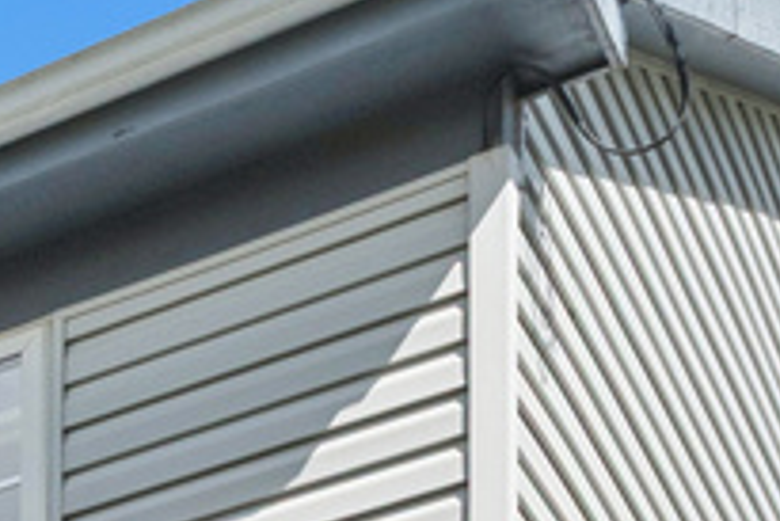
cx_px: -1077
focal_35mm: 134
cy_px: 1905
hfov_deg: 12.2
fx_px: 2905
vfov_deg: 7.8
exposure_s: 1/250
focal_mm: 17
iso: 200
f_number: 11
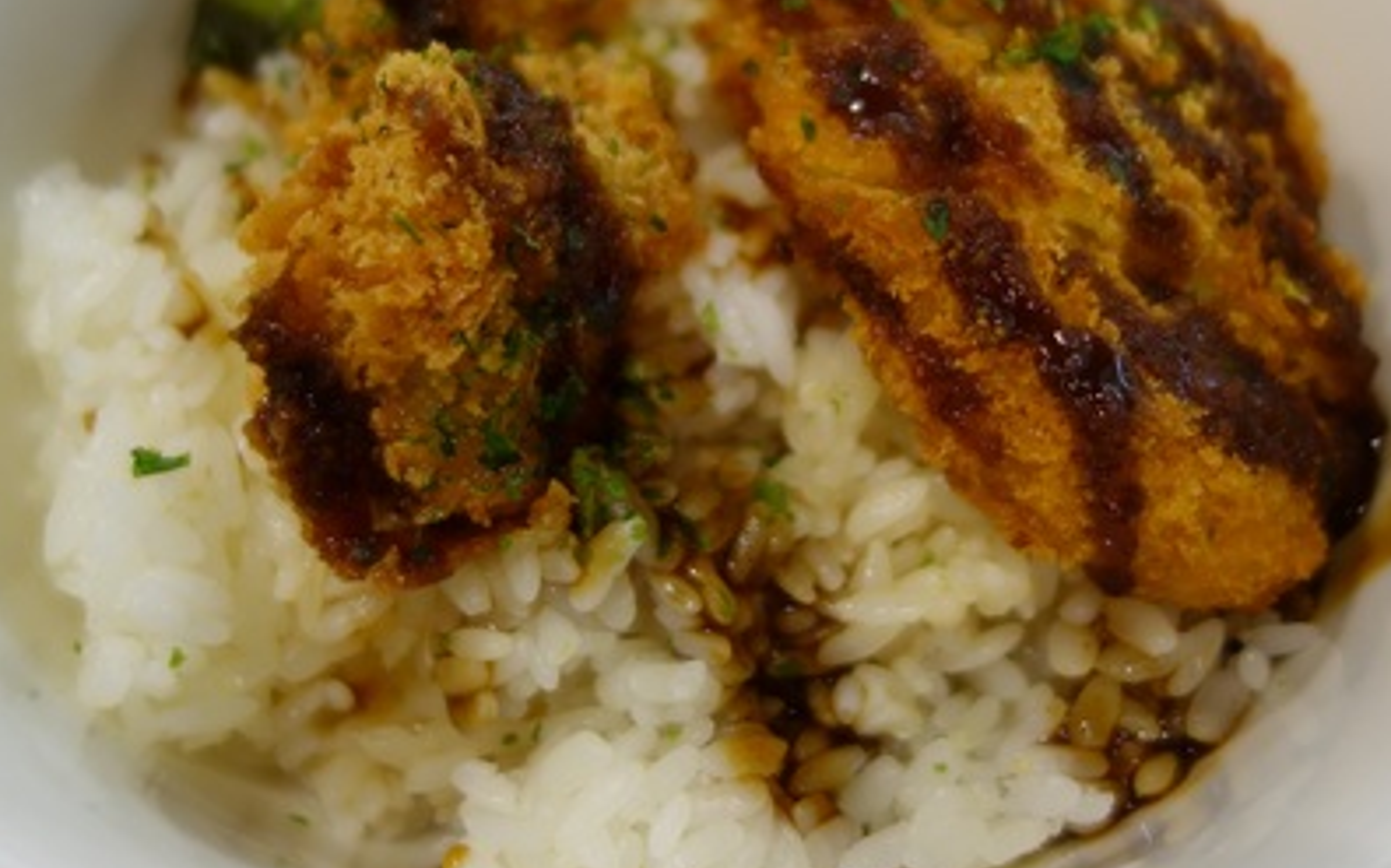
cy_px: 192
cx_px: 696
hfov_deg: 49.3
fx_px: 1516
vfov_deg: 31.2
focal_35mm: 40
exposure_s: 1/30
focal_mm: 10.4
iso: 160
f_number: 1.8
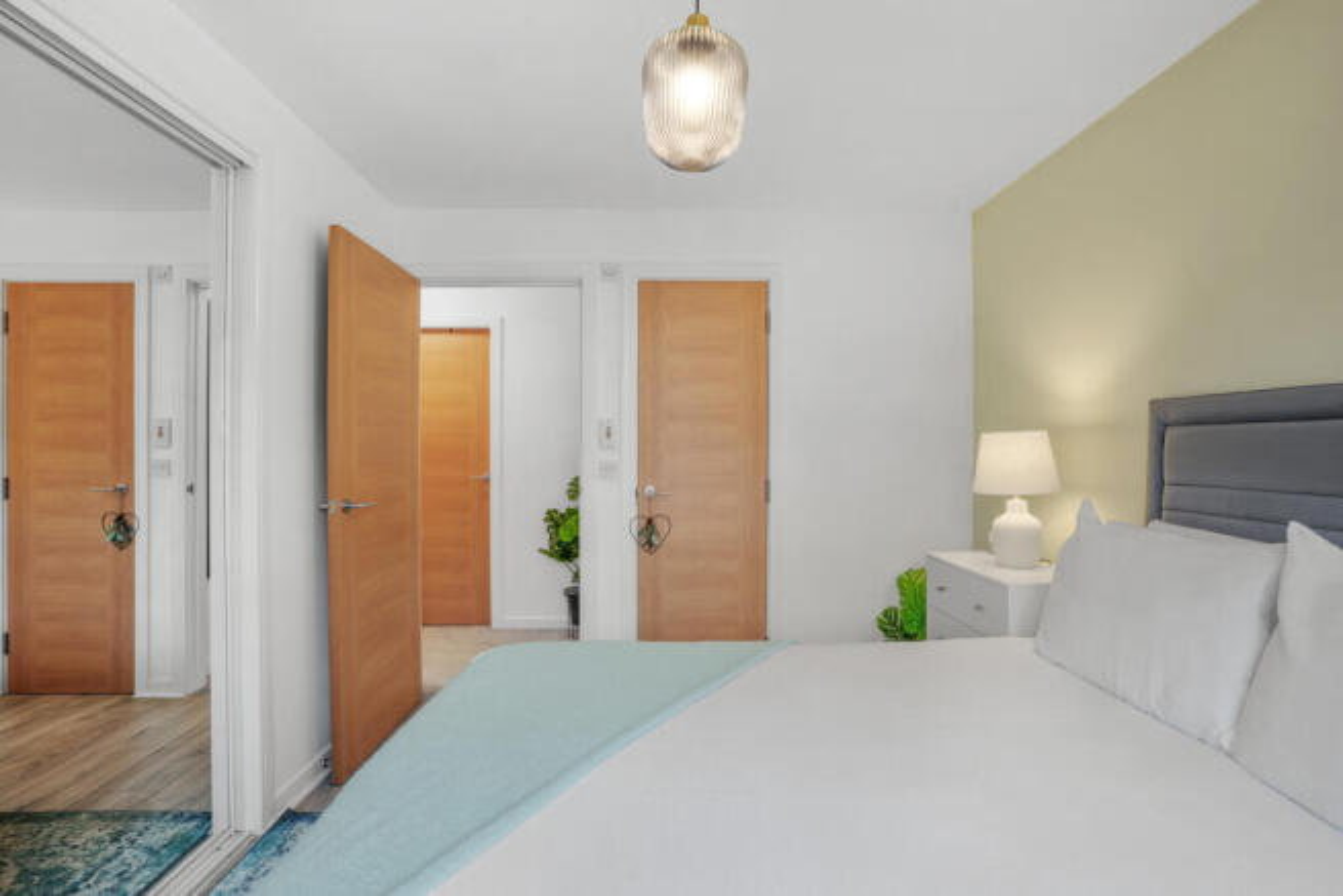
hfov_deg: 93.3
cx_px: 672
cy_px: 448
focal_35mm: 17
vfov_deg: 70.5
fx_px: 634
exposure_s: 1/1.67
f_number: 8
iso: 250
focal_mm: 17
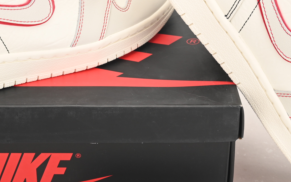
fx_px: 872
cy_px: 40
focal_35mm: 110
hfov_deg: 18.9
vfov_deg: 11.9
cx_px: 105
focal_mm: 37
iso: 100
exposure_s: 1/200
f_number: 11
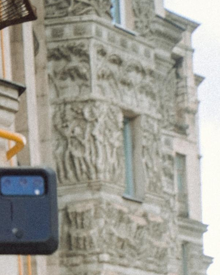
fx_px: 1465
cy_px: 713
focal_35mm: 180
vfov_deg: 9.3
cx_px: 7
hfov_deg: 8.5
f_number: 6.3
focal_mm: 35
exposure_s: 1/400
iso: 500
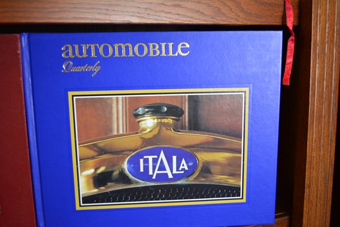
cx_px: 170
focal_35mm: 36
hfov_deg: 53.1
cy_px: 114
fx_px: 340
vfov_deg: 36.9
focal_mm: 24
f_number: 4
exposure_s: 1/50
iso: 800
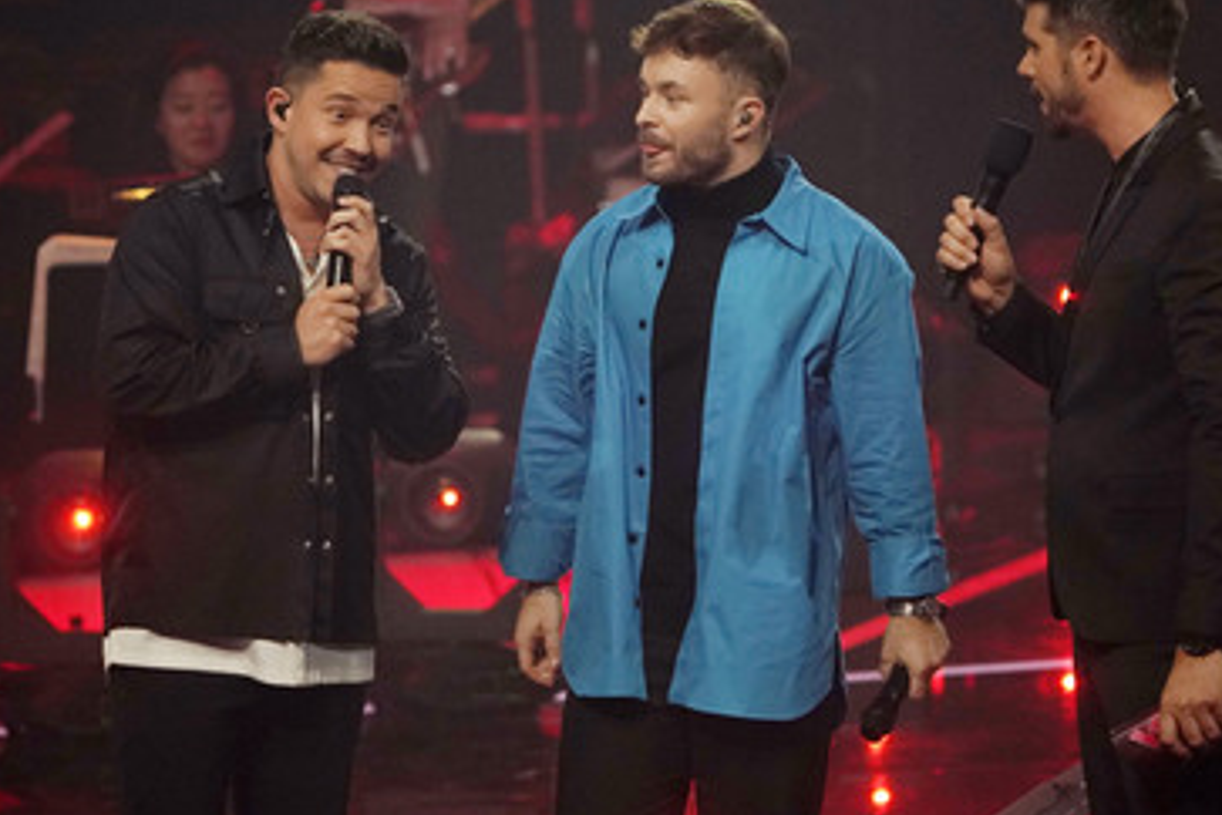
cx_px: 699
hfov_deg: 4.4
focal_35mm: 467
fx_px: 15851
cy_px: 364
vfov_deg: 2.9
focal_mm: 376
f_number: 6.3
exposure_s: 1/320
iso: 4000
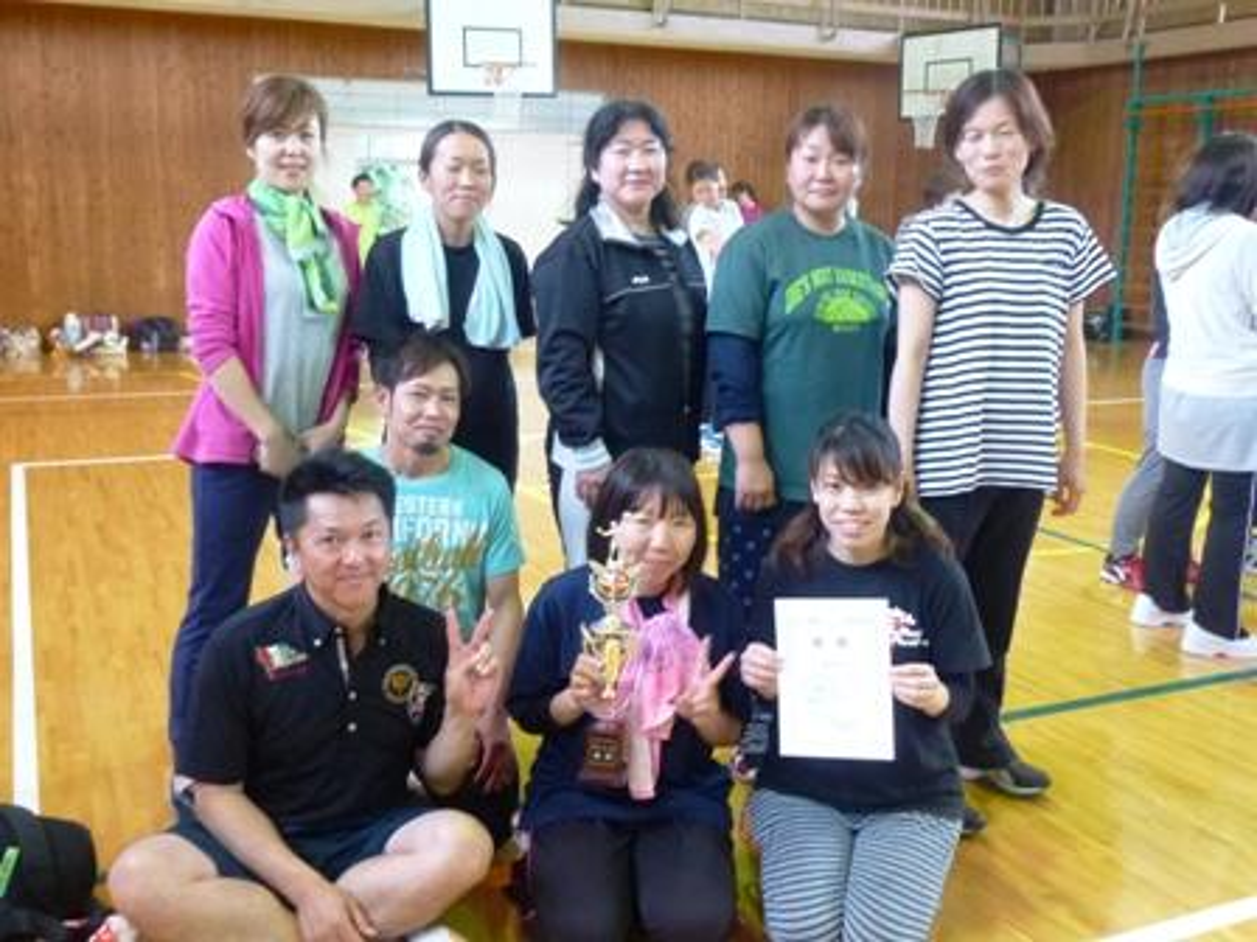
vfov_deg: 51.4
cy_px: 471
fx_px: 980
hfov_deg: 65.3
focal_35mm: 27
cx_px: 628
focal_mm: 4.9
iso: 400
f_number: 3.3
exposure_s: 1/20
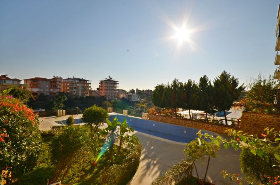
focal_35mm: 20
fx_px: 151
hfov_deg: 85.6
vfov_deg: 62.9
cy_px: 92
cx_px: 140
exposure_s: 1/250
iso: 100
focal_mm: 13
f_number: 16
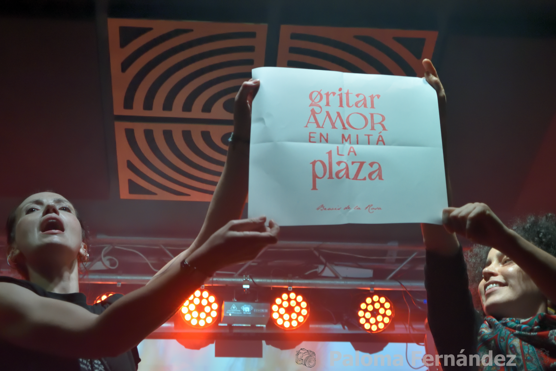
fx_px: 1205
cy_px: 186
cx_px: 278
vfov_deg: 17.5
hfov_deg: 26.0
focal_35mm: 78
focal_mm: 52
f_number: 7.1
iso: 3200
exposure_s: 1/40
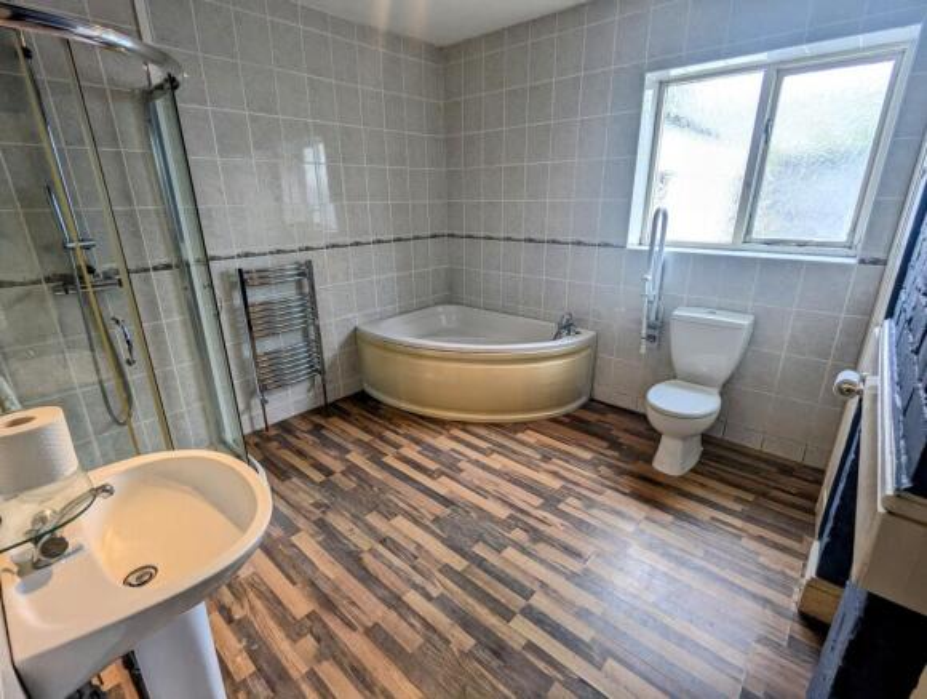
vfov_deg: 78.3
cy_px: 350
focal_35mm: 16
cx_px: 464
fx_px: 429
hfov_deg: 94.4
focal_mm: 2.35
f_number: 2.2
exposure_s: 1/100
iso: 91
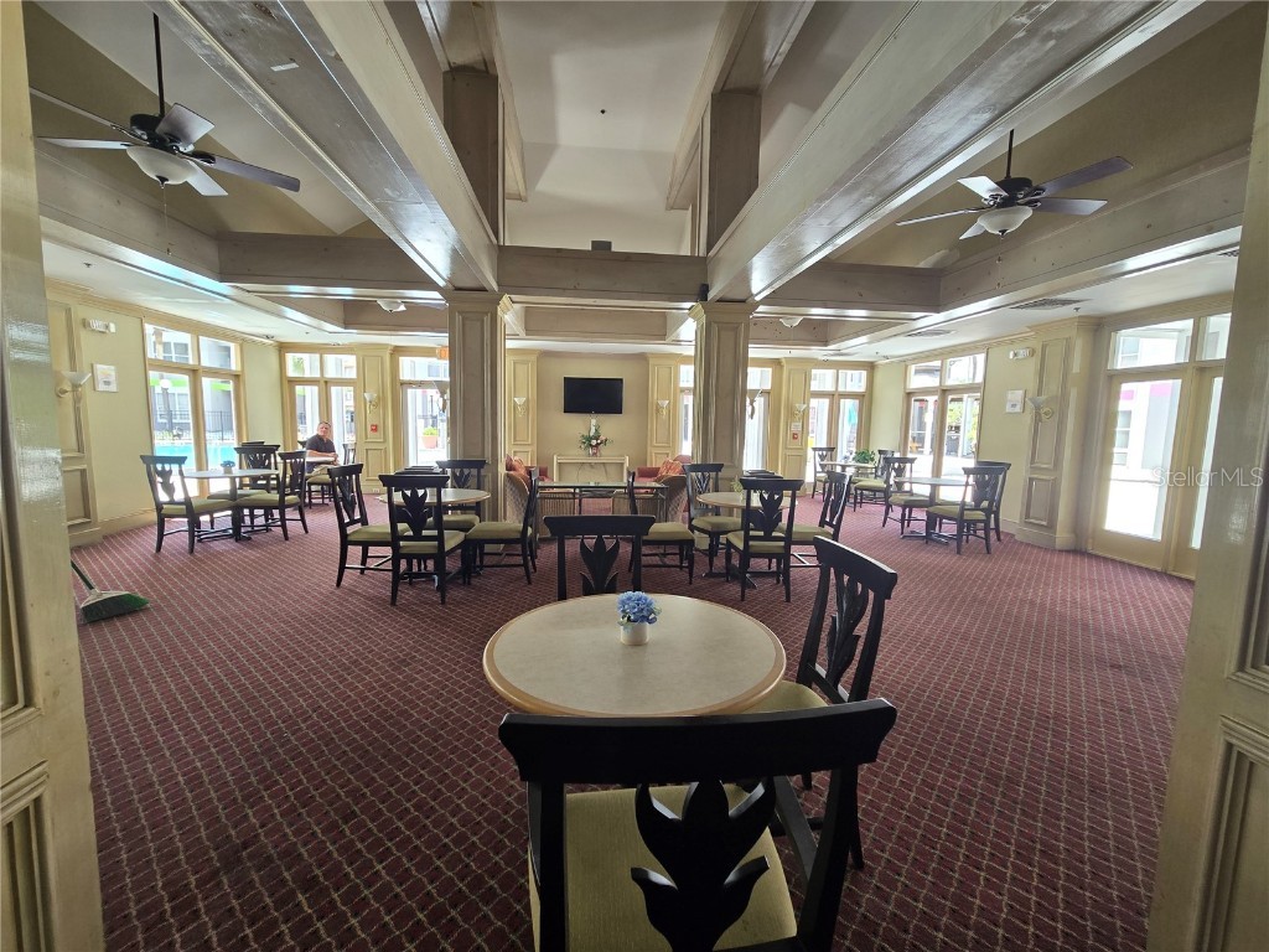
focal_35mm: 13
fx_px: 477
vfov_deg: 89.9
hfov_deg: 106.2
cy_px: 476
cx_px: 634
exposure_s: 1/60
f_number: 2.2
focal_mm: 2.2
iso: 64
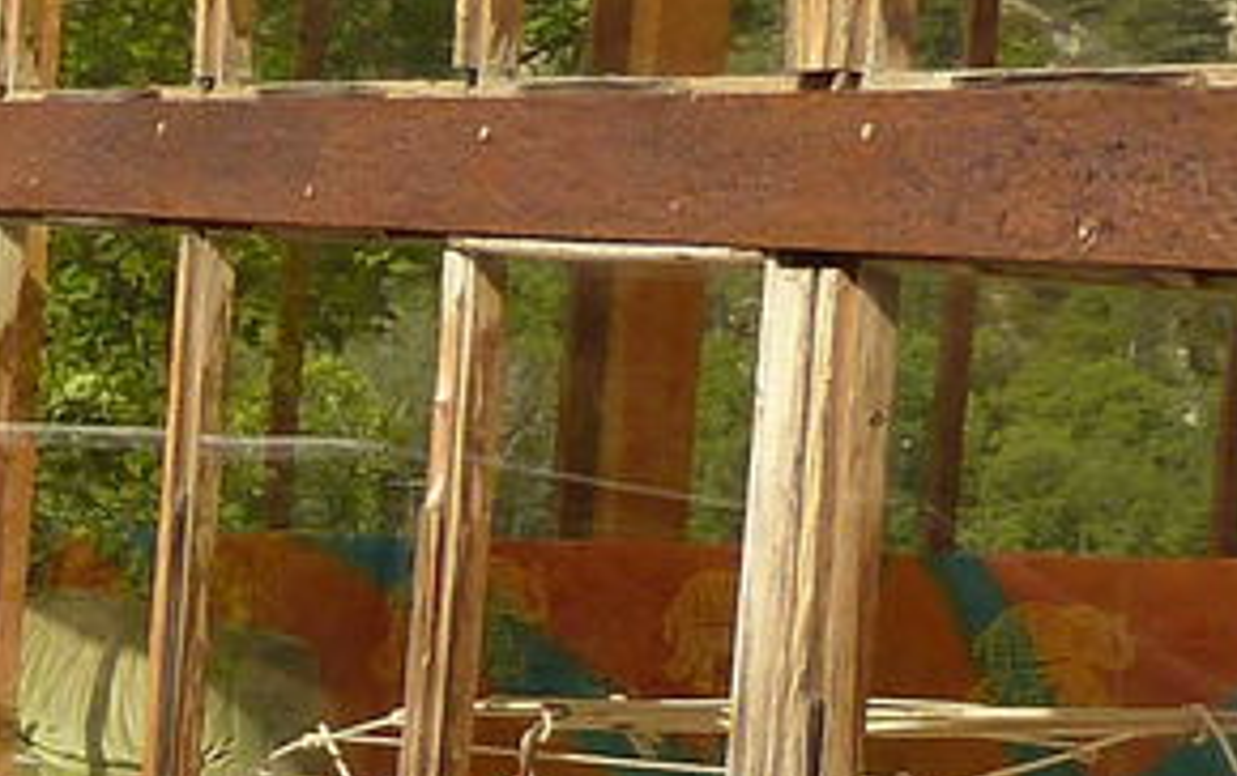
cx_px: -1523
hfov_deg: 12.1
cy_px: 704
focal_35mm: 146
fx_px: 4928
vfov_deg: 9.0
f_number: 4
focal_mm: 4.1
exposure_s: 1/500
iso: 80
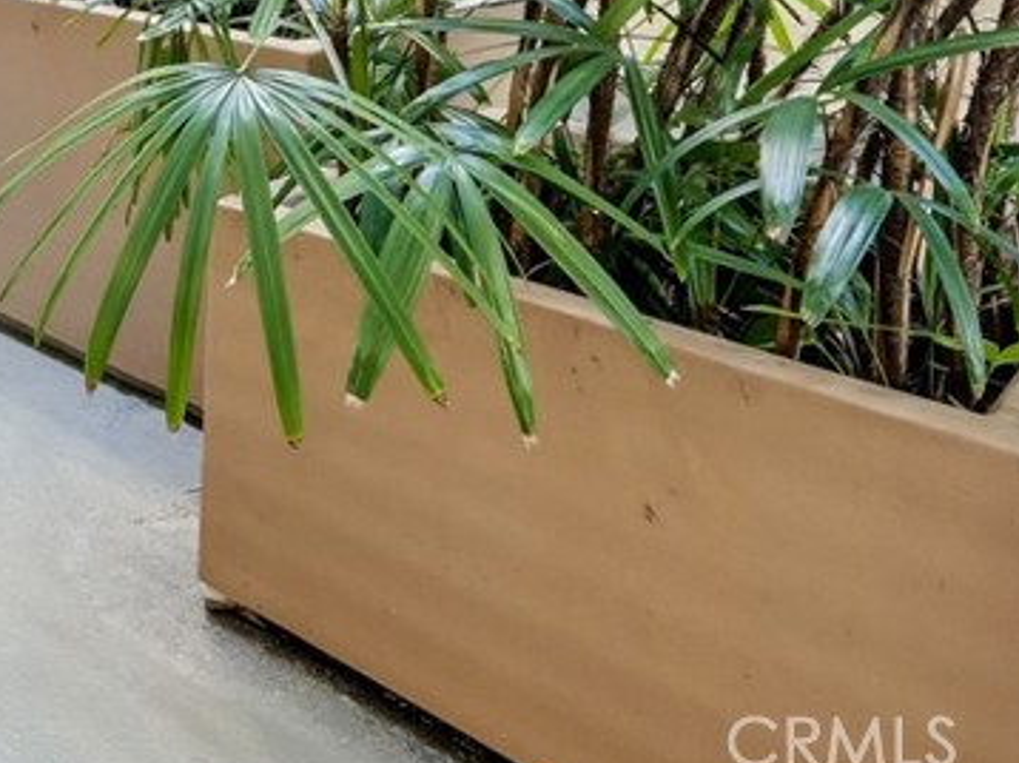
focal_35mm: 45
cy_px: -188
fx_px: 1335
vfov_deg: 27.4
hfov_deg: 34.8
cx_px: -151
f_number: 10
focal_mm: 16.5
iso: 800
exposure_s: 1/160
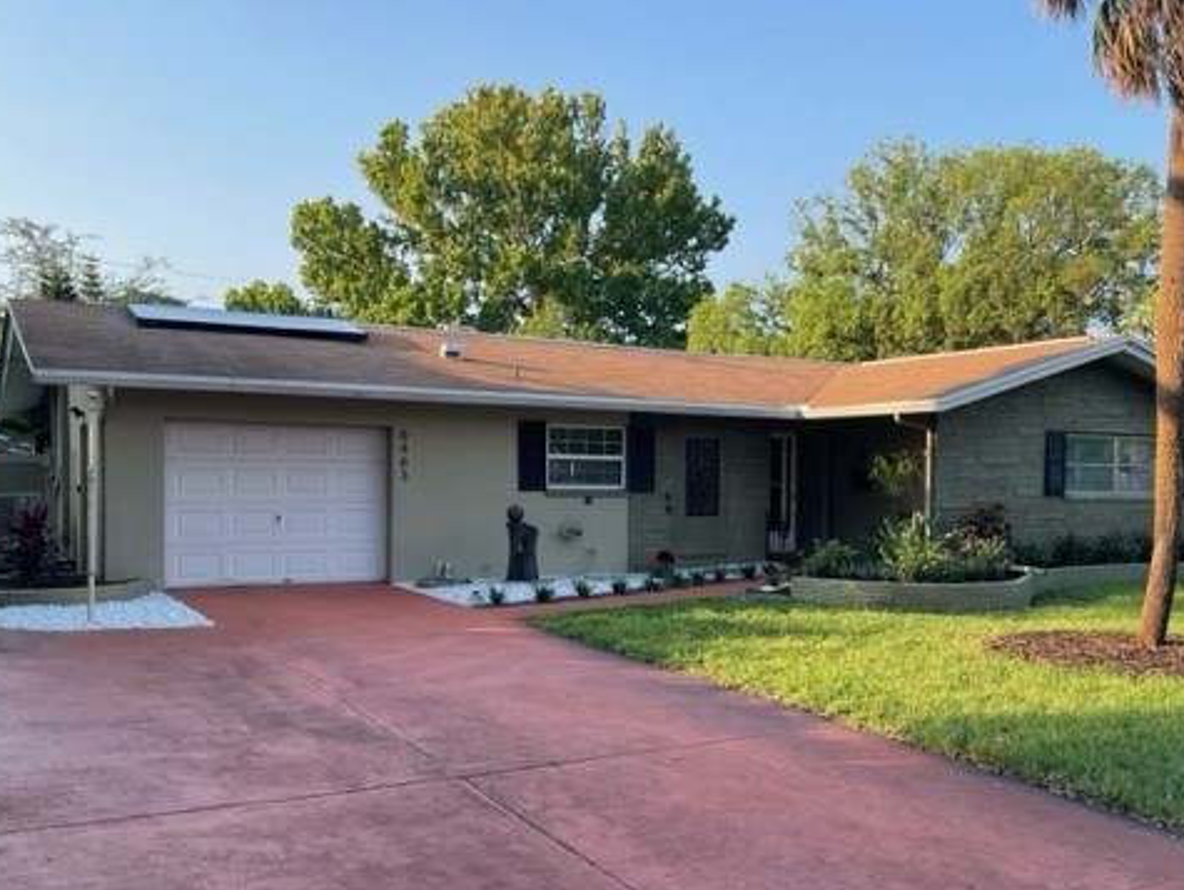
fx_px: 1198
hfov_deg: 52.1
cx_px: 725
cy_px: 516
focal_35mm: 35
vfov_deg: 40.6
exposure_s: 1/734
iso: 32
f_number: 1.6
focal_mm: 4.2
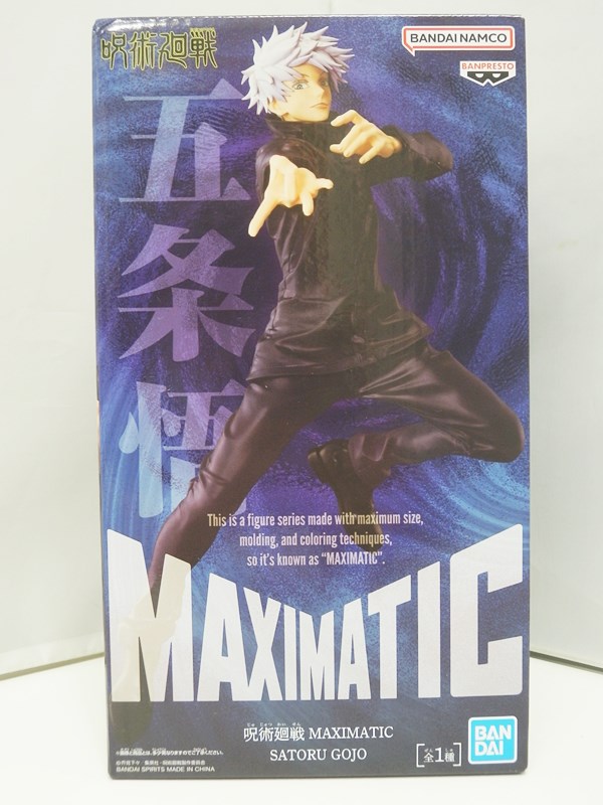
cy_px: 402
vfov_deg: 50.1
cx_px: 302
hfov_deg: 38.7
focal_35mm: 37
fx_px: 859
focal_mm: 6.7
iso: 200
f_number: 3.9
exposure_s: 1/10
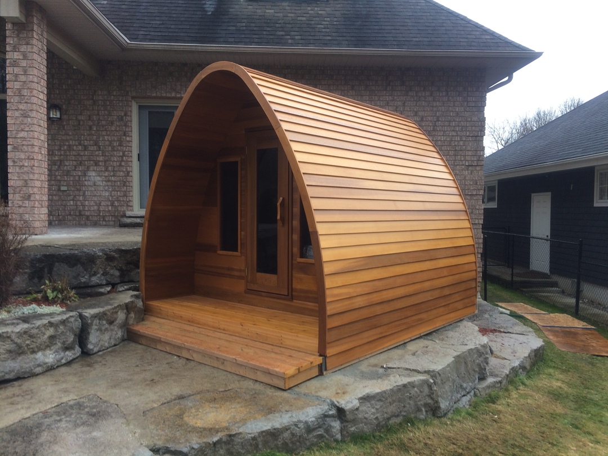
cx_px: 304
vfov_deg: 48.2
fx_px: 509
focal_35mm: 29
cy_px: 228
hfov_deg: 61.7
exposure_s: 1/120
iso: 32
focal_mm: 4.15
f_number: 2.2
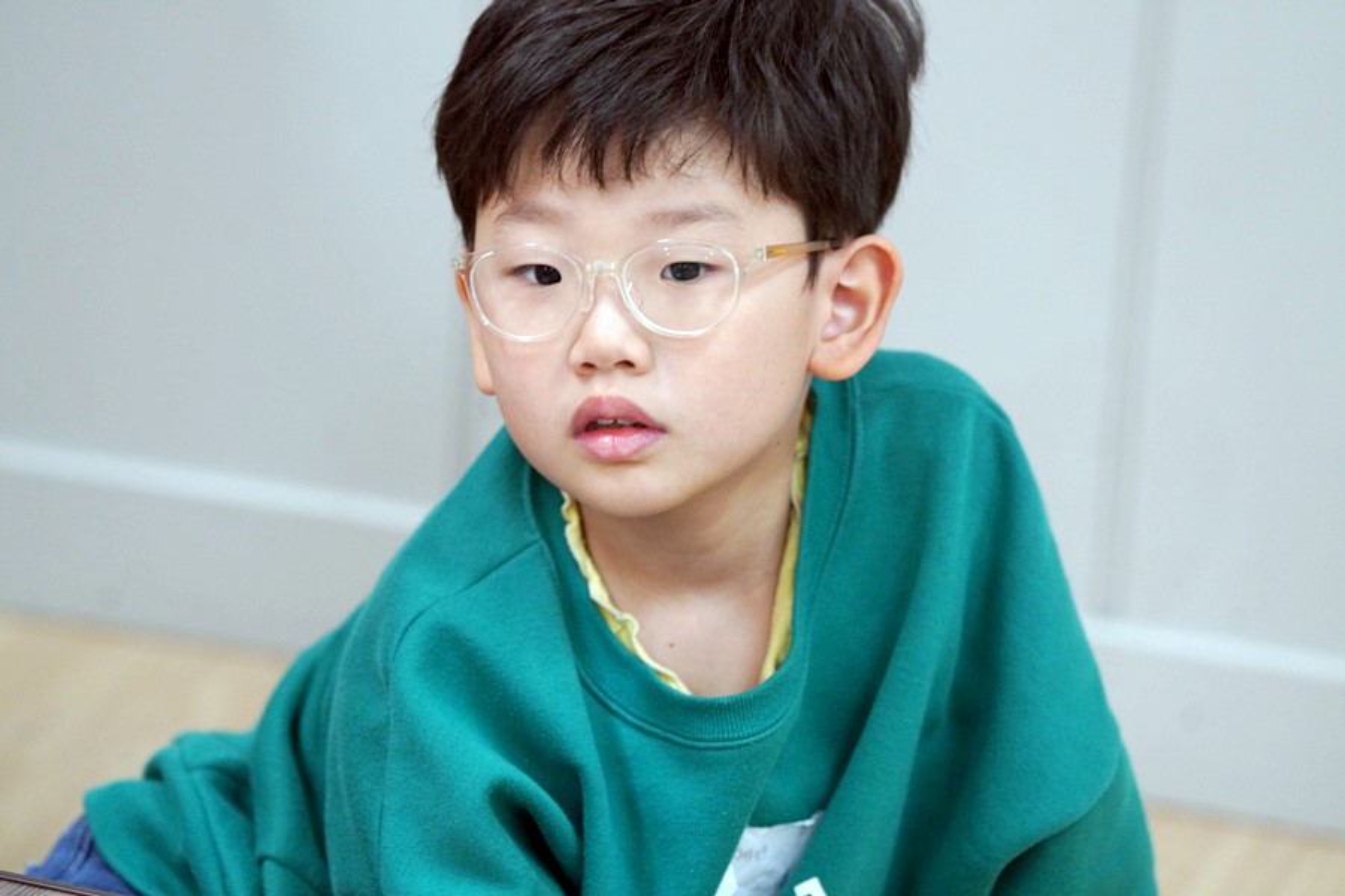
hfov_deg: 10.9
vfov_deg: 7.3
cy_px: 448
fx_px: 7023
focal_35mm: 188
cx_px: 672
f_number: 4
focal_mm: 188
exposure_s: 1/200
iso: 2500
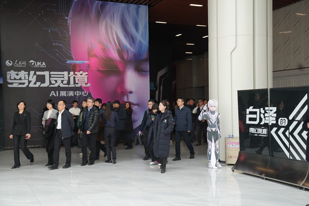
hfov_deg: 43.6
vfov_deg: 29.9
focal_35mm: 45
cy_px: 103
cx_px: 154
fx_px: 386
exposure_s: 1/60
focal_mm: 45
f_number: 4
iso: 125
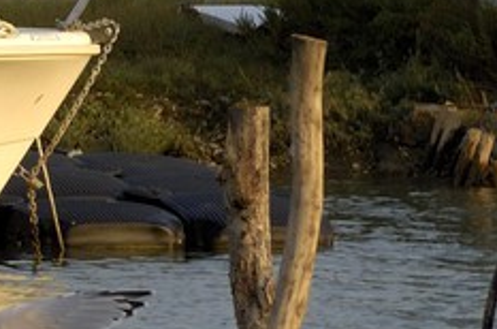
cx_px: -1173
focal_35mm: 722
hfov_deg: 2.8
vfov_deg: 1.9
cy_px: -295
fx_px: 9941
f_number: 6.3
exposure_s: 1/160
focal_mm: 70
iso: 100
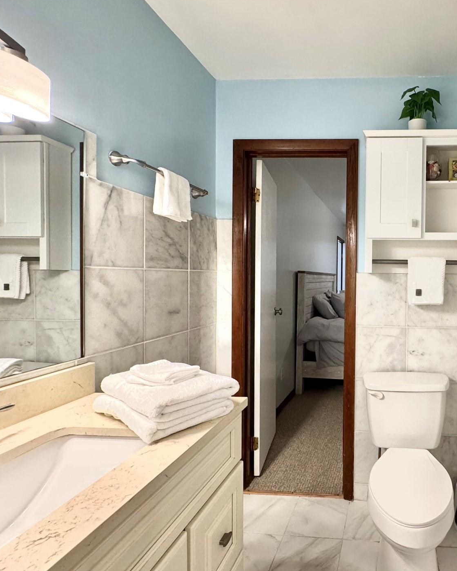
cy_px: 282
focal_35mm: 20
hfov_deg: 62.1
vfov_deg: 80.4
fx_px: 338
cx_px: 369
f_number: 2.2
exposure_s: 1/60
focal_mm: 2.22
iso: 400
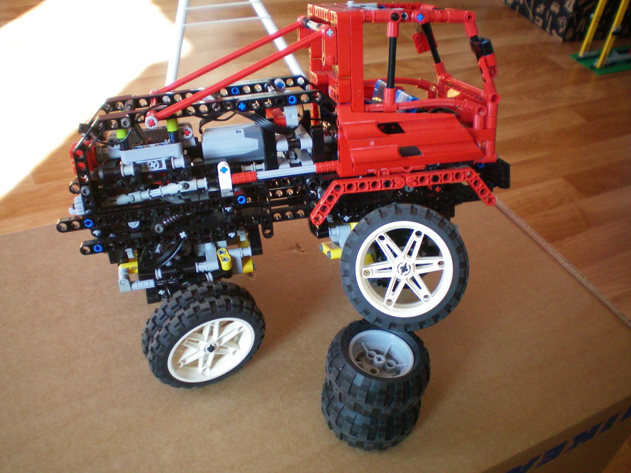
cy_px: 236
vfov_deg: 37.7
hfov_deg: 49.0
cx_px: 316
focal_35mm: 38
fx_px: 693
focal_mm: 6.3
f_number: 3.1
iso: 160
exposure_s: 1/60
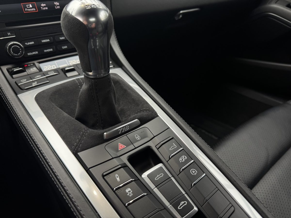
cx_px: 146
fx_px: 202
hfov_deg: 71.6
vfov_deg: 56.8
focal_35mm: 24
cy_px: 109
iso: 100
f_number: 1.78
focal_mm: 6.76
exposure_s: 1/98
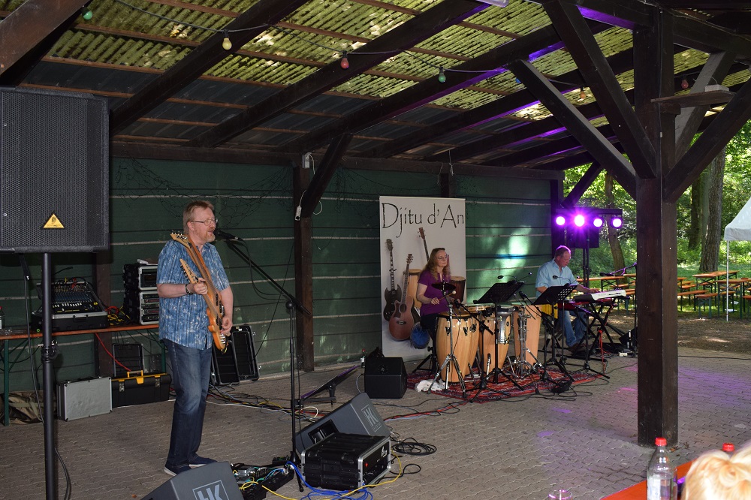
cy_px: 250
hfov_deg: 53.1
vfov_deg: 36.8
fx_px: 751
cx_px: 376
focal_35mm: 36
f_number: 5.6
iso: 800
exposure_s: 1/125
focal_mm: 24
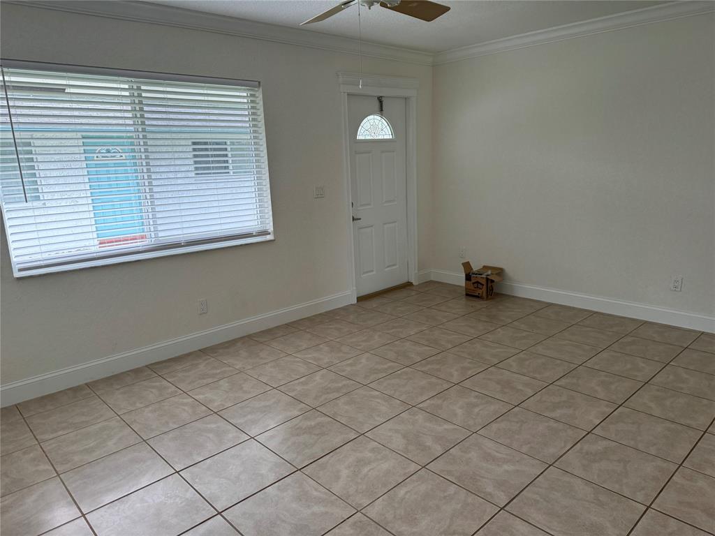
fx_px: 496
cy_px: 268
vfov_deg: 56.8
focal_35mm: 24
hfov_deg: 71.6
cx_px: 358
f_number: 1.78
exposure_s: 1/121
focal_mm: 6.76
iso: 200
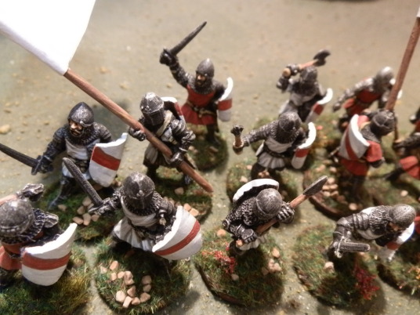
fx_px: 340
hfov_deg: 63.4
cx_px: 210
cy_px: 158
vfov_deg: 49.7
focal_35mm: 28
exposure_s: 1/40
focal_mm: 5
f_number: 3.1
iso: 400
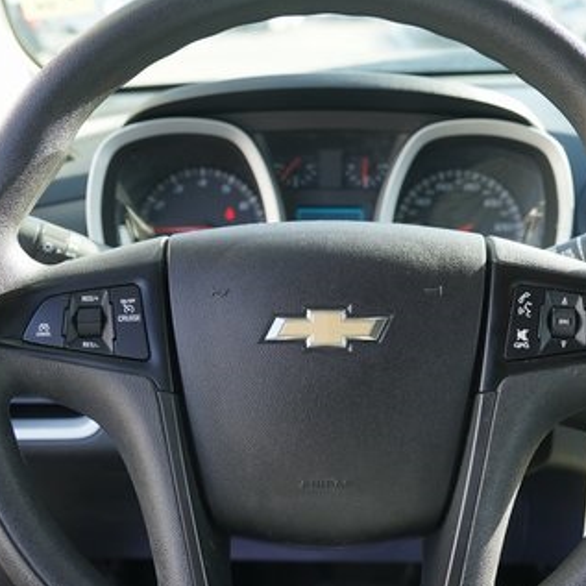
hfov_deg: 35.3
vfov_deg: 35.3
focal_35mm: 48
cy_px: 313
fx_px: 919
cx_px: 331
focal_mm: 28
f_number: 4.5
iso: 100
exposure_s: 1/60
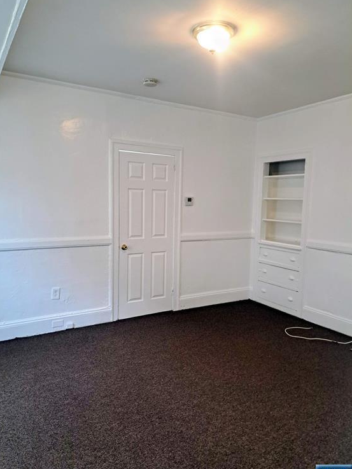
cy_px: 238
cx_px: 171
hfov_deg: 54.9
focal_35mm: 25
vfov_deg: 69.4
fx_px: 339
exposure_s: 1/40
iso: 250
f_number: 1.8
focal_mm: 5.23
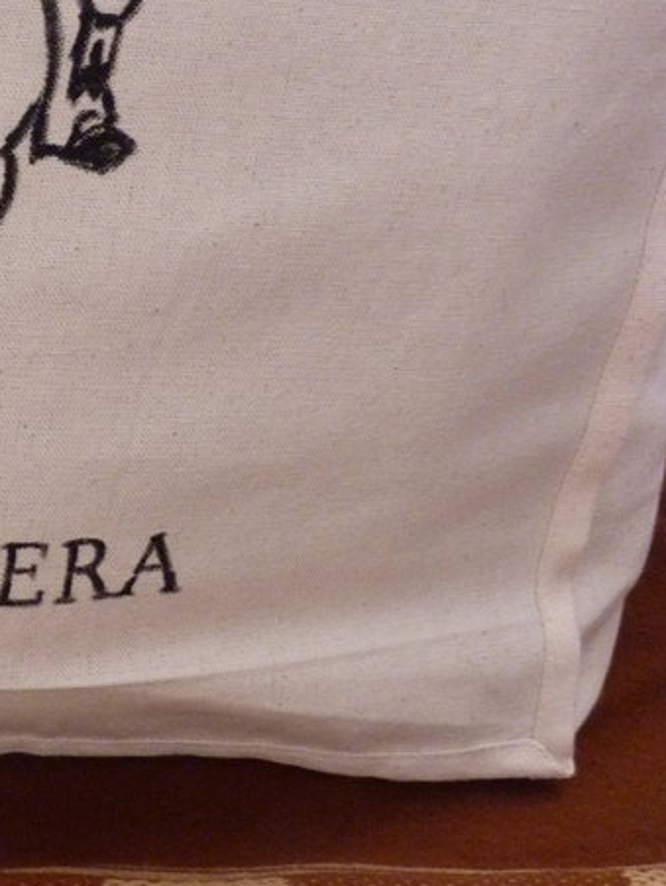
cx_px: -124
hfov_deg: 20.6
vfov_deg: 28.9
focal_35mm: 67
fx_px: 1716
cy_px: 371
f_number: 2.9
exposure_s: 1/20
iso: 400
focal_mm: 5.1
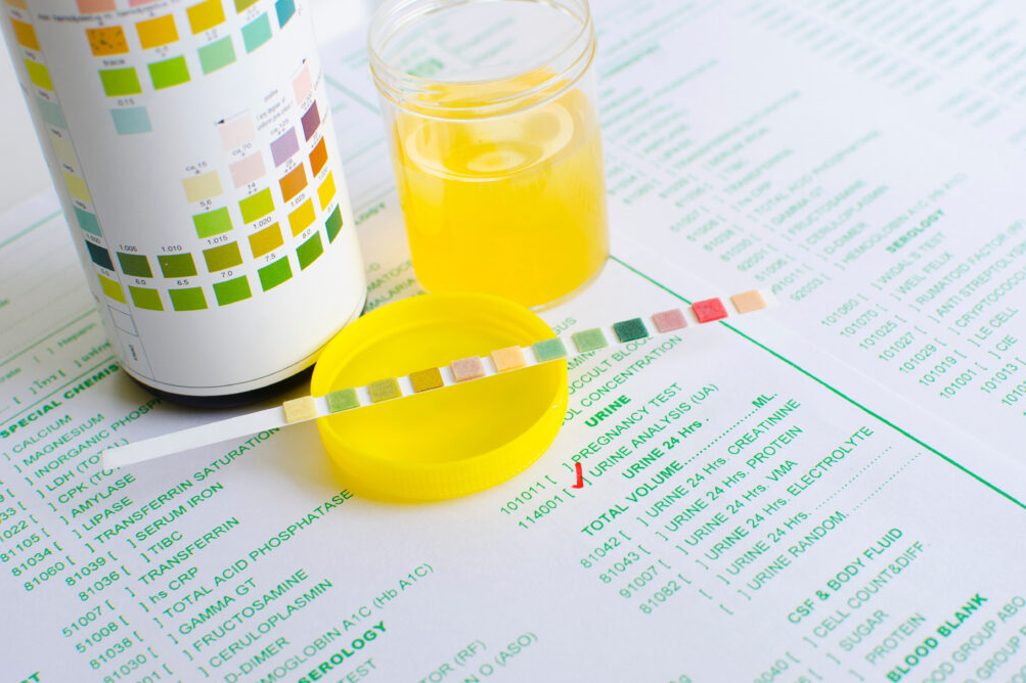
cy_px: 338
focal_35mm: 54
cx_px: 523
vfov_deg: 25.3
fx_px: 1524
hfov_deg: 37.2
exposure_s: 1/100
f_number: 7.1
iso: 160
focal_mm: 35
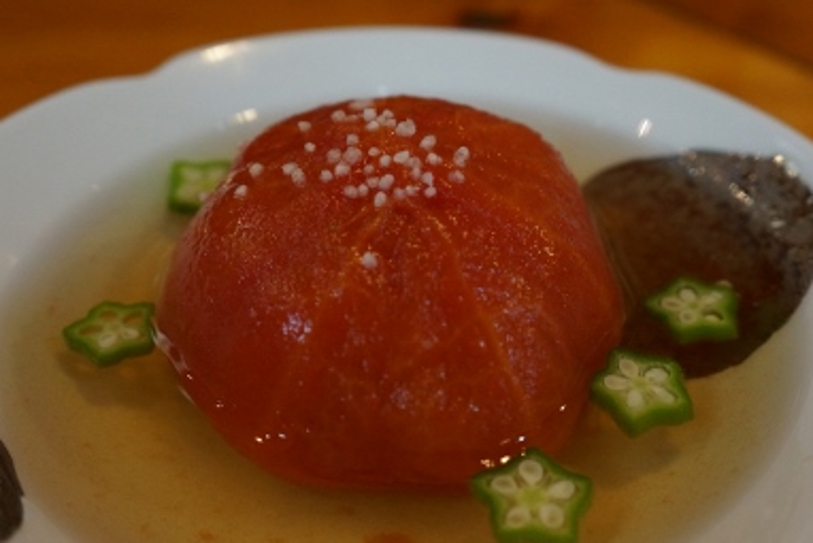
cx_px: 445
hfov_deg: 38.8
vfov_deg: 26.5
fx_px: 1152
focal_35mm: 51
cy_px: 327
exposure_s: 1/60
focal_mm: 26
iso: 1600
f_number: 4
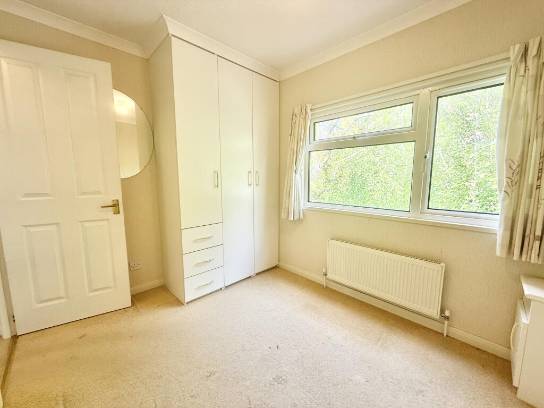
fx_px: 220
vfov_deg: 85.7
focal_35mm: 14
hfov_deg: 102.1
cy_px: 204
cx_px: 272
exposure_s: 1/99
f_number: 2.2
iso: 64
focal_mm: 2.22
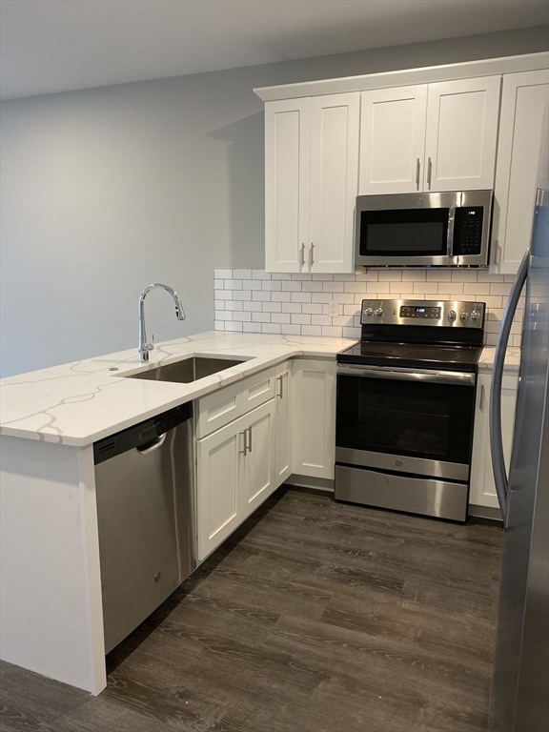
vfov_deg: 67.3
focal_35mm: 26
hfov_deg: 53.1
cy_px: 366
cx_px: 274
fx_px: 550
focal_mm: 4.25
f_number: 1.8
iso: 250
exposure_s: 1/60
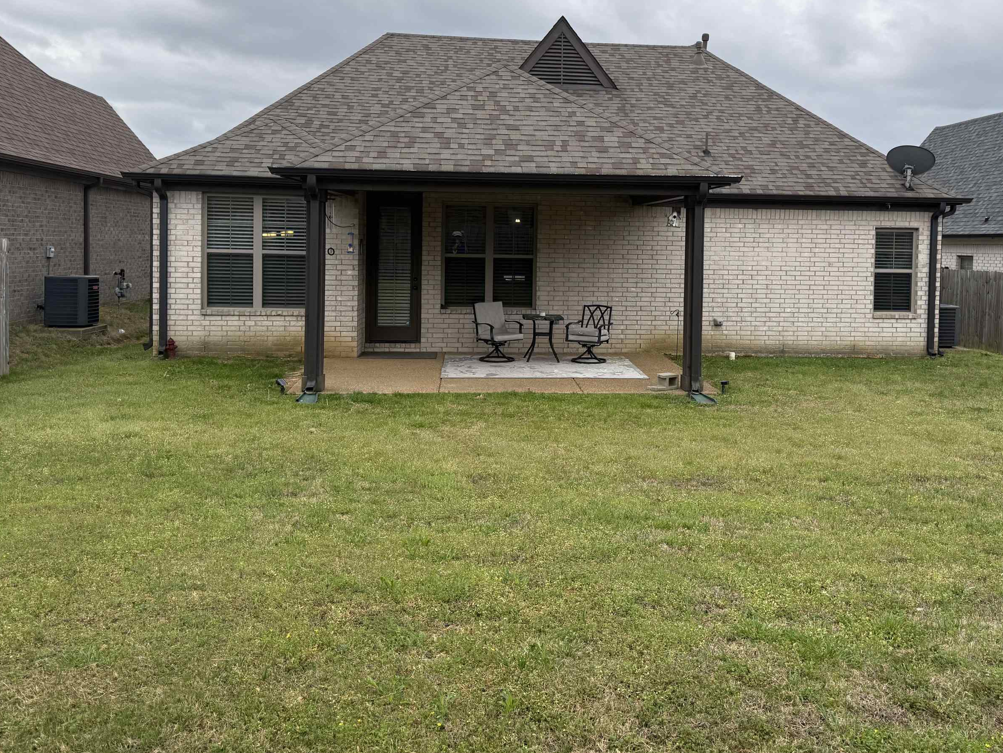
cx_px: 563
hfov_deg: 58.2
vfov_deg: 45.0
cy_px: 279
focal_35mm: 31
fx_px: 898
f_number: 1.78
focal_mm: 6.76
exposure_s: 1/3759
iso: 80
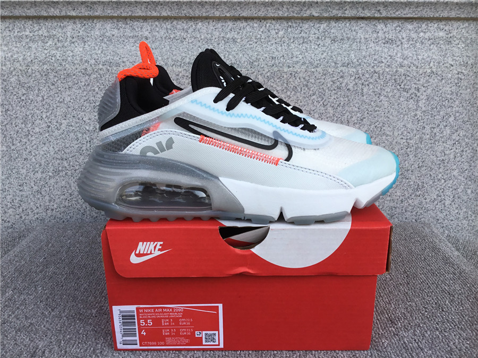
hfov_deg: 58.4
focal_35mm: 31
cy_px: 179
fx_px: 428
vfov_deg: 45.4
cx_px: 239
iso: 25
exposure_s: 1/586
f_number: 2.4
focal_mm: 3.3
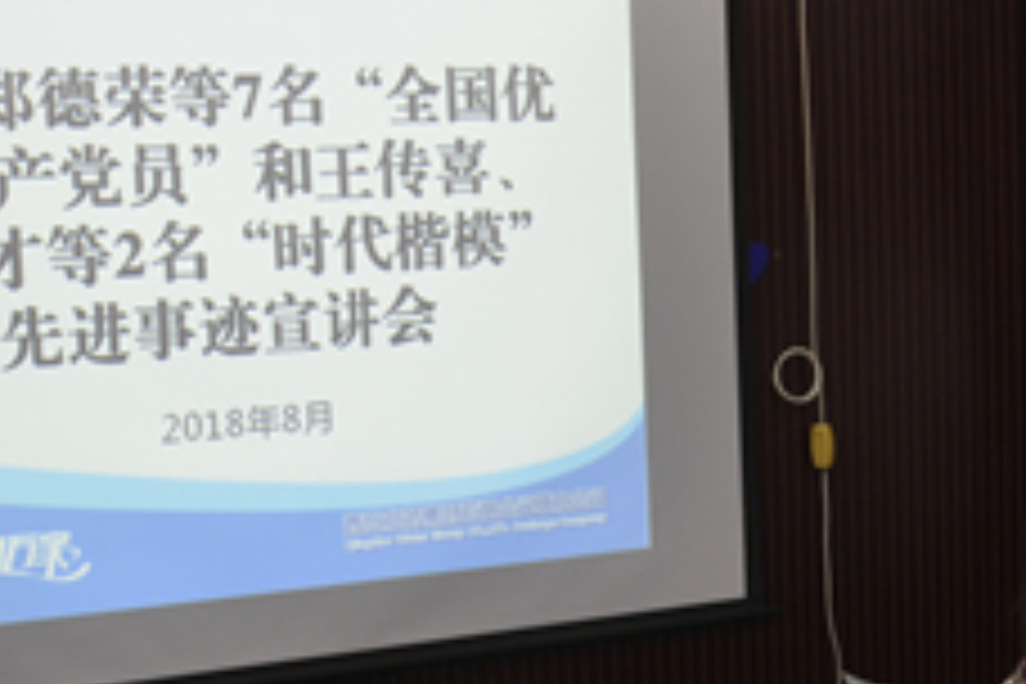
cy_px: 490
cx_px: 554
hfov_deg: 25.7
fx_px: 2251
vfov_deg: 17.2
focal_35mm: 79
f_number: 5.6
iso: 1000
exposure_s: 1/125
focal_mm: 30
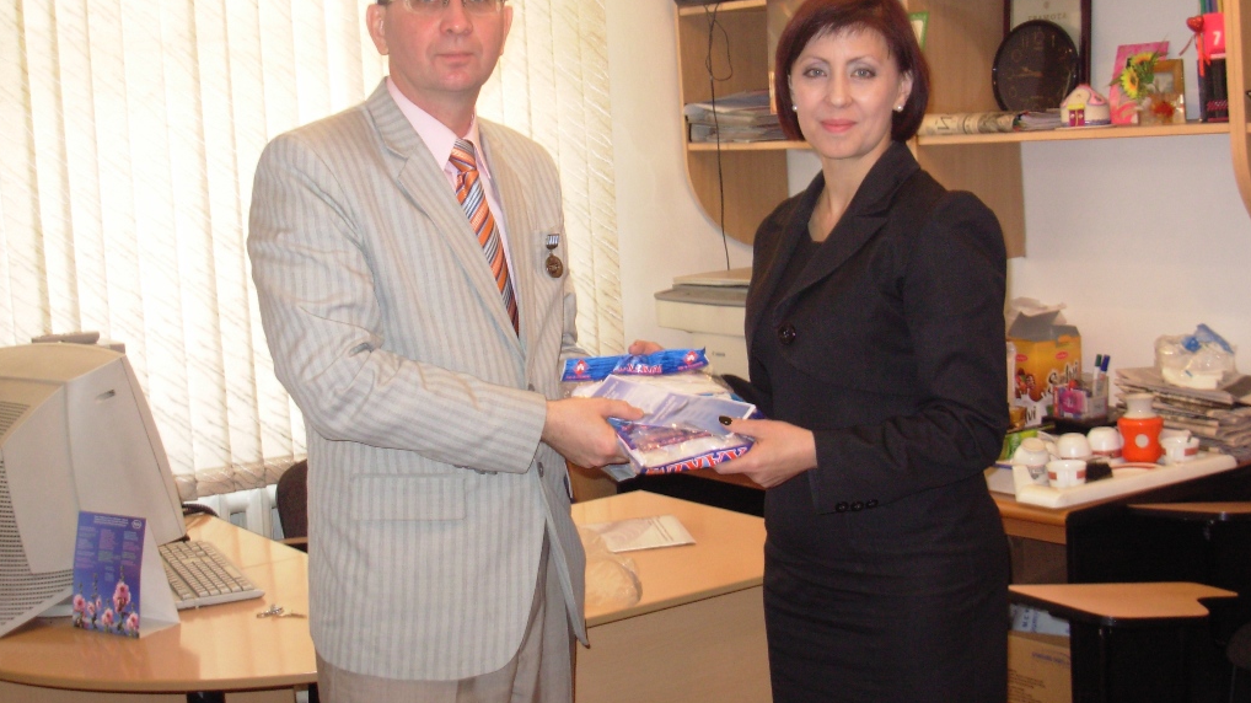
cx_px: 626
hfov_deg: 36.6
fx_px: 1890
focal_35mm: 57
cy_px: 278
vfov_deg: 21.0
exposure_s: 1/12.7
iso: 97
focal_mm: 8.5
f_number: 3.2
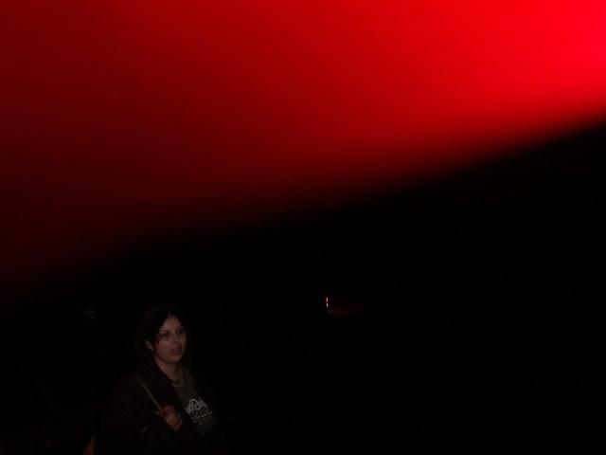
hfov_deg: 50.1
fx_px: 648
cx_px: 303
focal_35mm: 37
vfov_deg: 38.7
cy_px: 228
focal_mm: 5.6
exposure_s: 1/60
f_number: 2.8
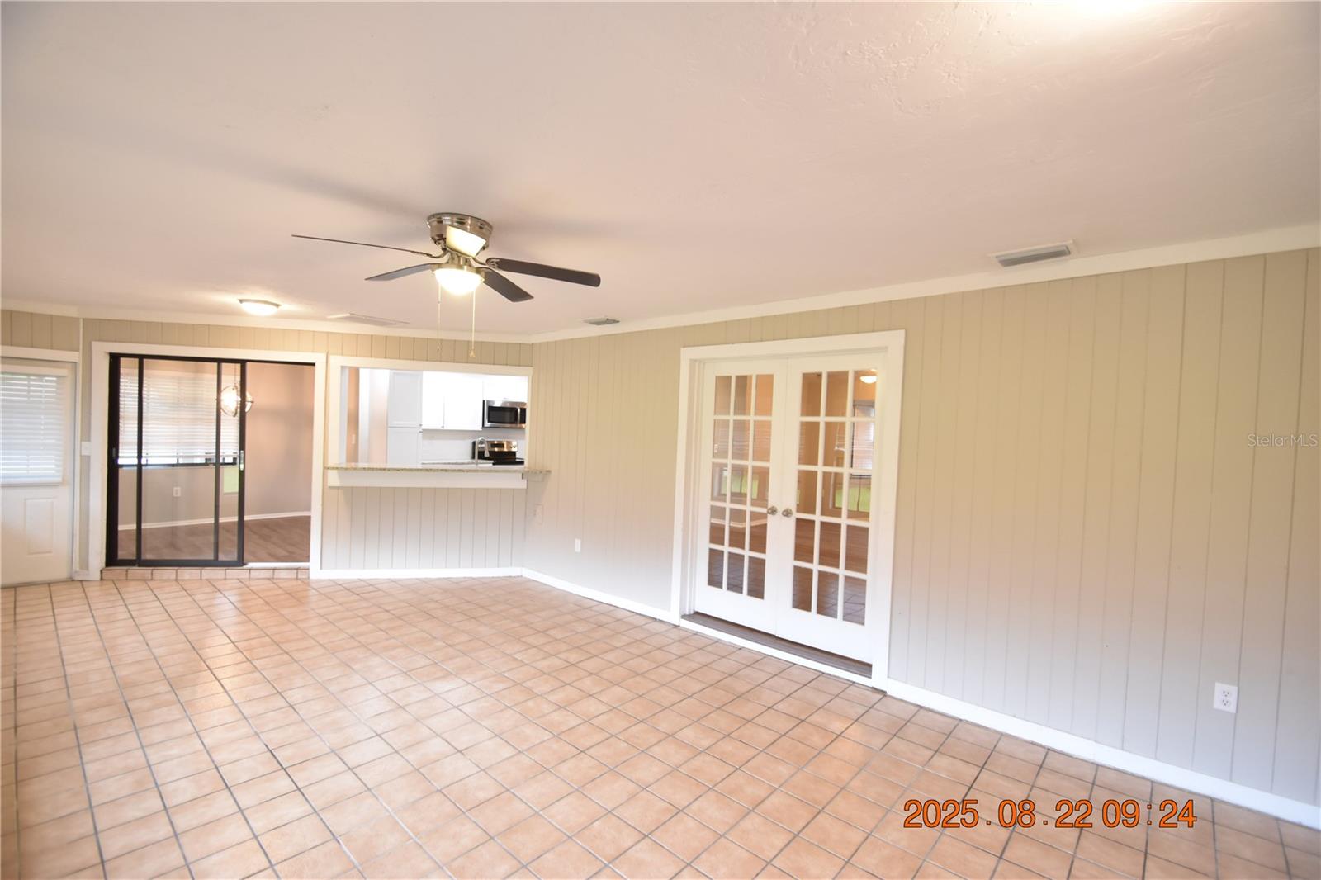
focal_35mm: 15
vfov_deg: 77.3
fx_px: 550
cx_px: 660
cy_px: 440
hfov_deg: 100.4
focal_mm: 10
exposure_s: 1/30
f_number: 3.5
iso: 800
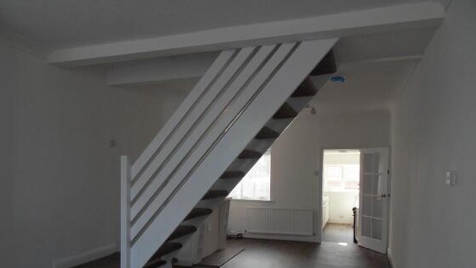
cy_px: 177
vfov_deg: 42.4
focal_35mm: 27
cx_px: 235
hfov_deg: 69.8
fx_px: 341
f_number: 3.3
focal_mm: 4.2
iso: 100
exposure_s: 1/90
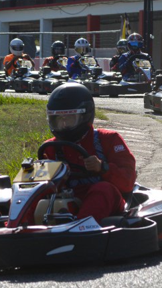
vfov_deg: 6.1
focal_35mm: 351
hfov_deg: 3.5
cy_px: 88
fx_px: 2679
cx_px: 200
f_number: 8
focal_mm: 80
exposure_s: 1/2000
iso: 400
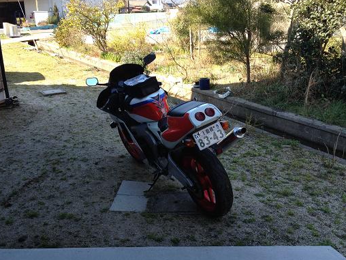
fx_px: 450
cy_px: 129
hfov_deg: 42.1
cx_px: 173
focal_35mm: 45
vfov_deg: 32.2
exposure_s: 1/297
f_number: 2.4
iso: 50
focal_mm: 4.28
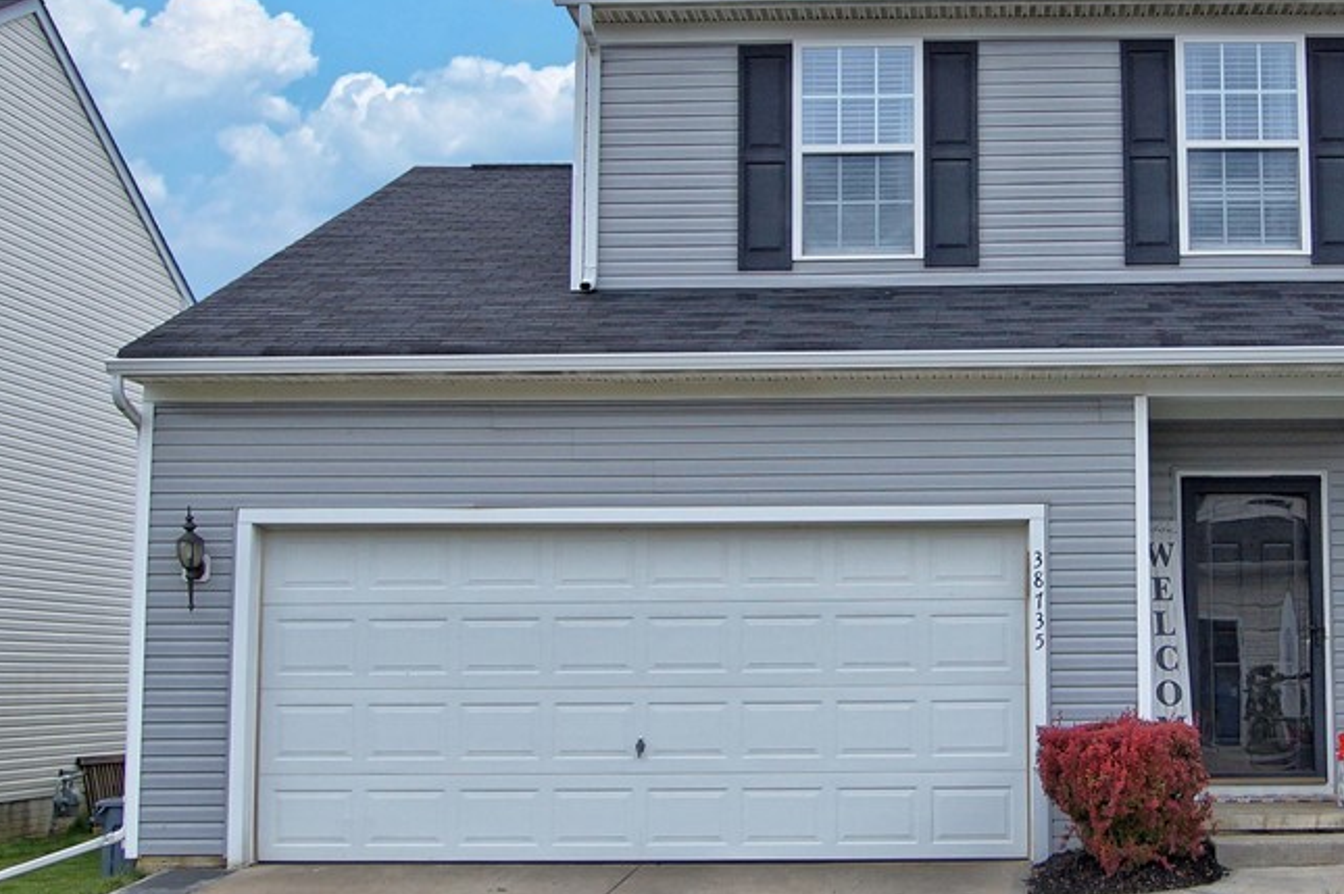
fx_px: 1225
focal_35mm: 33
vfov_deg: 39.6
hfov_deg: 53.5
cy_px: 296
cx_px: 1084
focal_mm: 13
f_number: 5
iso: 100
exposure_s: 1/500
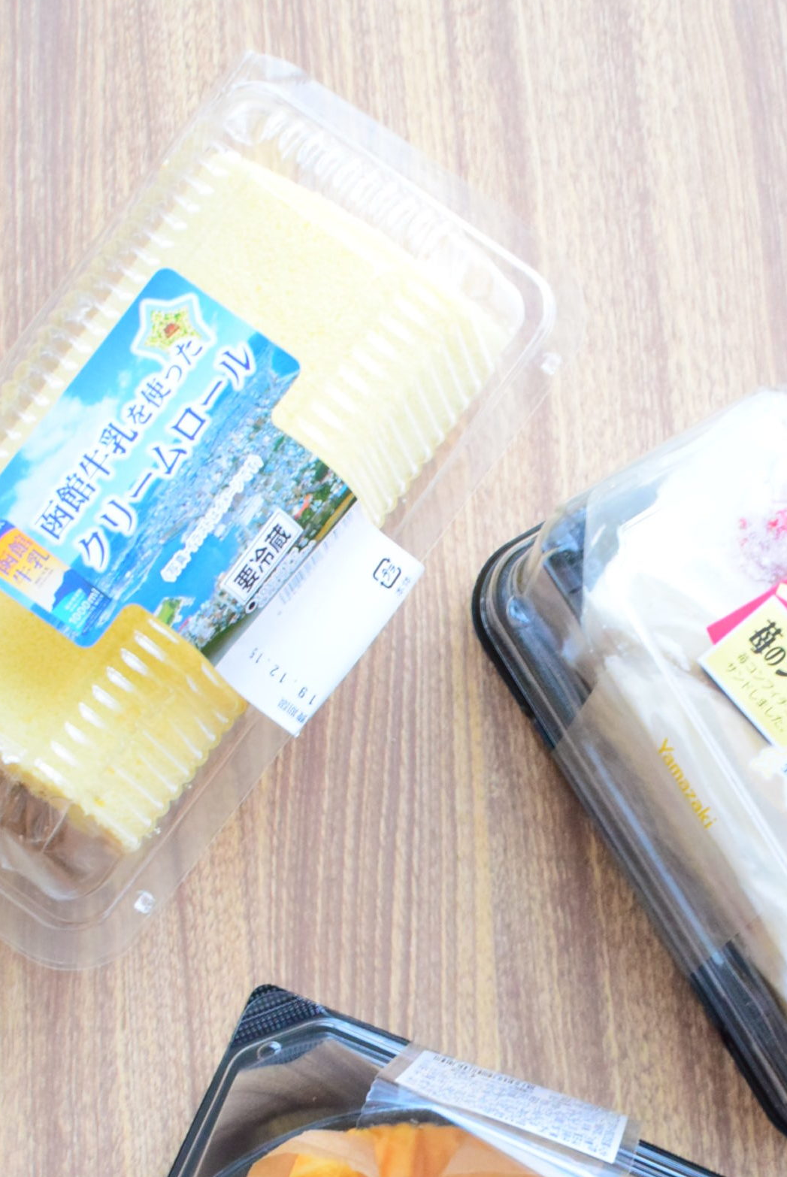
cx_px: 457
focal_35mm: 86
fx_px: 2808
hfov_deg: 15.9
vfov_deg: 23.4
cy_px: 921
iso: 1600
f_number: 10
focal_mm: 35
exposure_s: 1/6
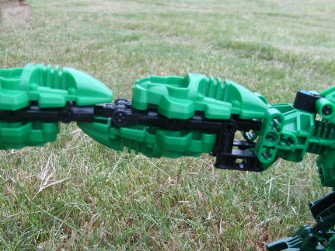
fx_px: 503
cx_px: 121
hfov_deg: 36.6
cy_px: 124
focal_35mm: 52
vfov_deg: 28.0
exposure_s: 1/250
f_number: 2.8
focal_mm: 5.8
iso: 50
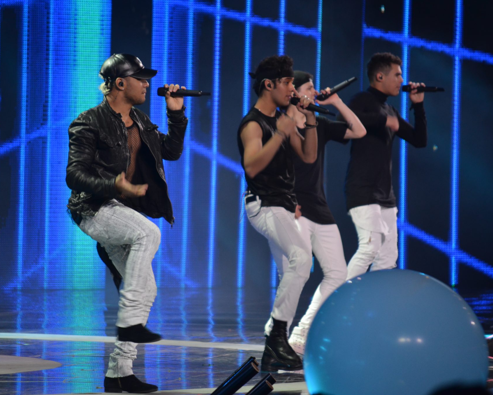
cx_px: 225
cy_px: 198
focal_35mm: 340
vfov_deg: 4.6
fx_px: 4961
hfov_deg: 5.7
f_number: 5.6
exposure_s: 1/125
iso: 800
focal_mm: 200
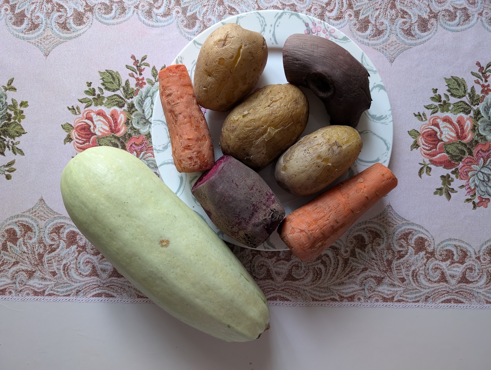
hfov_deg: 71.5
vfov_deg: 56.9
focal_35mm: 24
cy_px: 185
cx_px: 246
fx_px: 341
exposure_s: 1/106
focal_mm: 6.9
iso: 491
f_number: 1.68
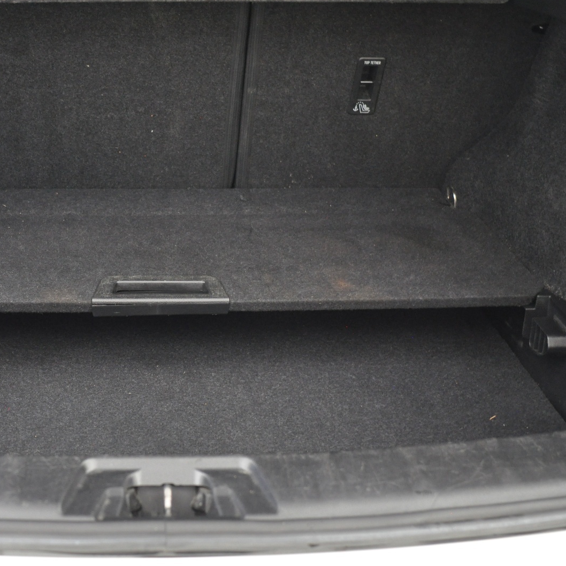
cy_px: 281
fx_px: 869
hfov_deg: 35.4
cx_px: 155
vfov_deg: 36.1
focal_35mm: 47
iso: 1250
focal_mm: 24
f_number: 2.8
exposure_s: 1/30
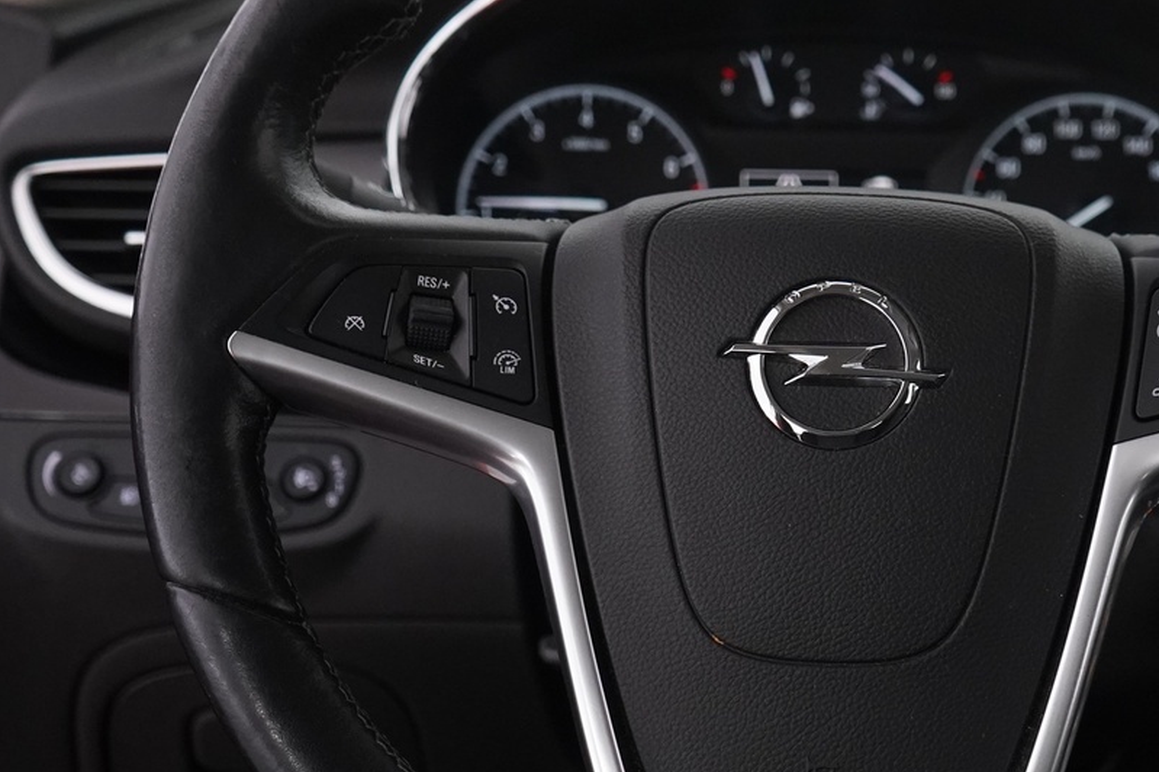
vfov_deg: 19.2
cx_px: 802
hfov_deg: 28.2
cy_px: 364
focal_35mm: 71
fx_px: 2285
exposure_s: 1/60
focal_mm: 35
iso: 4000
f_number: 4
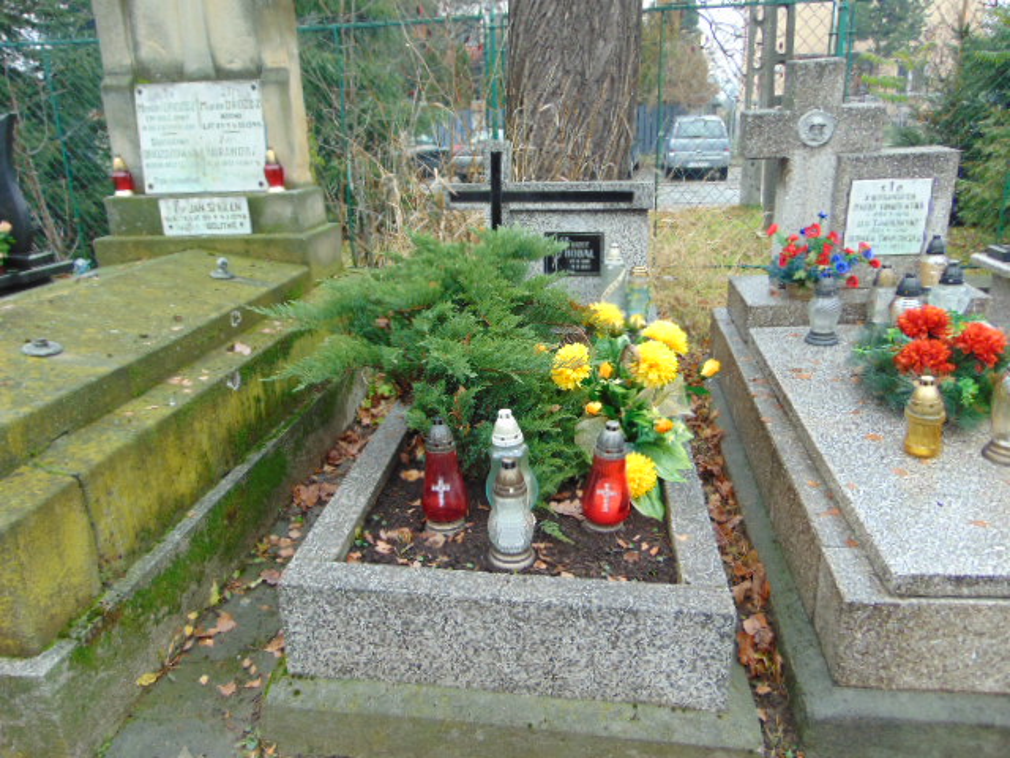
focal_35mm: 25
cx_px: 505
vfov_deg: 54.9
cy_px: 379
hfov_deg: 69.4
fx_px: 729
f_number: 3
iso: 100
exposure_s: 1/80
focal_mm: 4.5
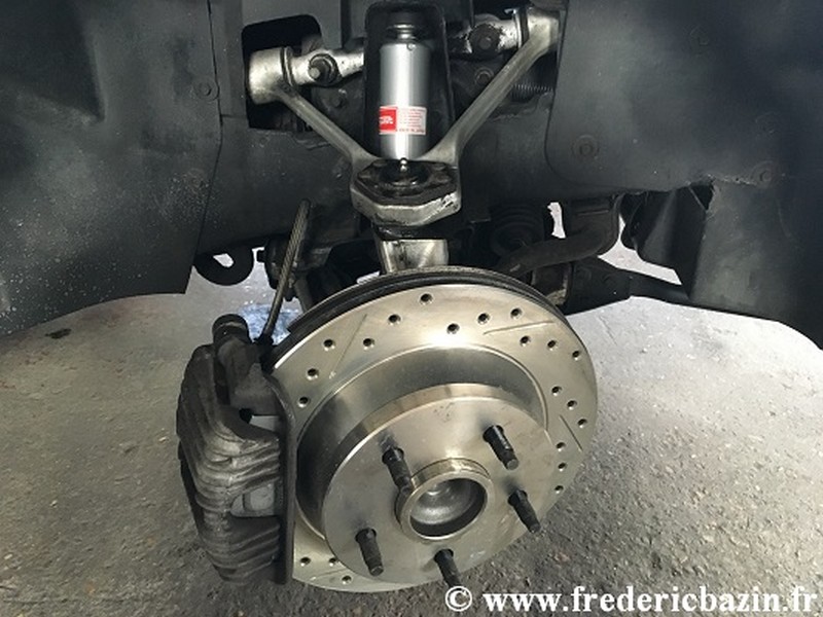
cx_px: 412
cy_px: 308
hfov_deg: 61.7
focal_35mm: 29
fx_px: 689
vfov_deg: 48.2
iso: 250
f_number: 2.2
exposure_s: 1/17
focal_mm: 4.15
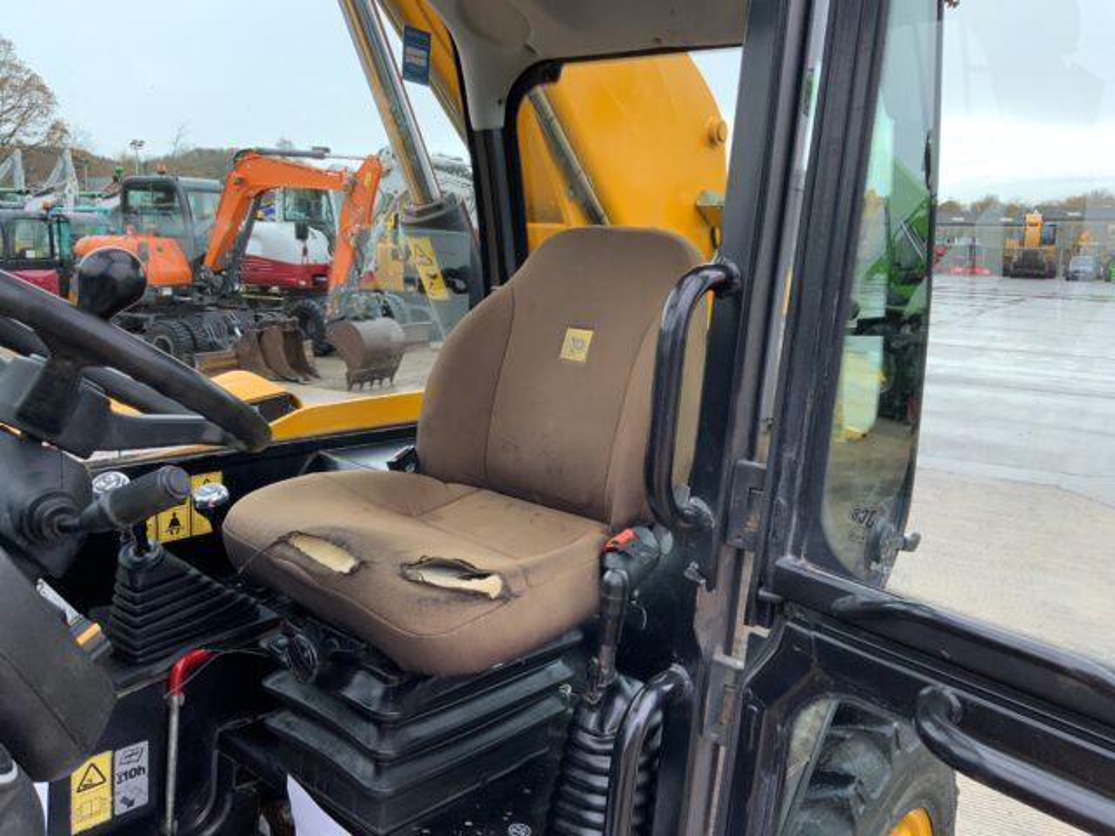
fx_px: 934
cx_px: 558
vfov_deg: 48.2
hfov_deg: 61.7
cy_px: 418
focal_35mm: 29
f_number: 1.8
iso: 64
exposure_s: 1/67
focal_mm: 3
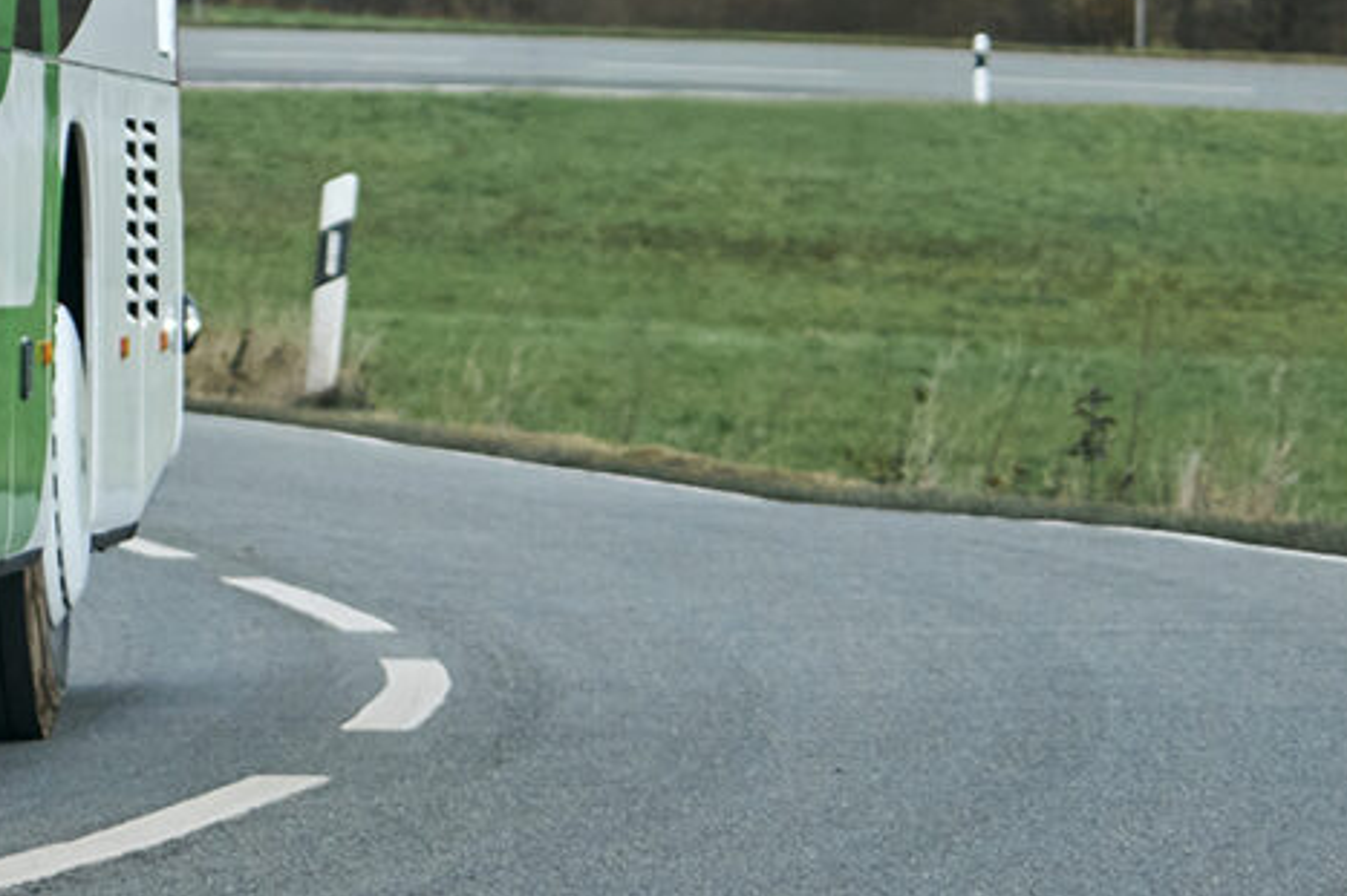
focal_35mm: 384
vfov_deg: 3.6
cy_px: -76
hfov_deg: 5.3
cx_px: -848
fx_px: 14362
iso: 400
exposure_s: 1/250
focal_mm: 70
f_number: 4
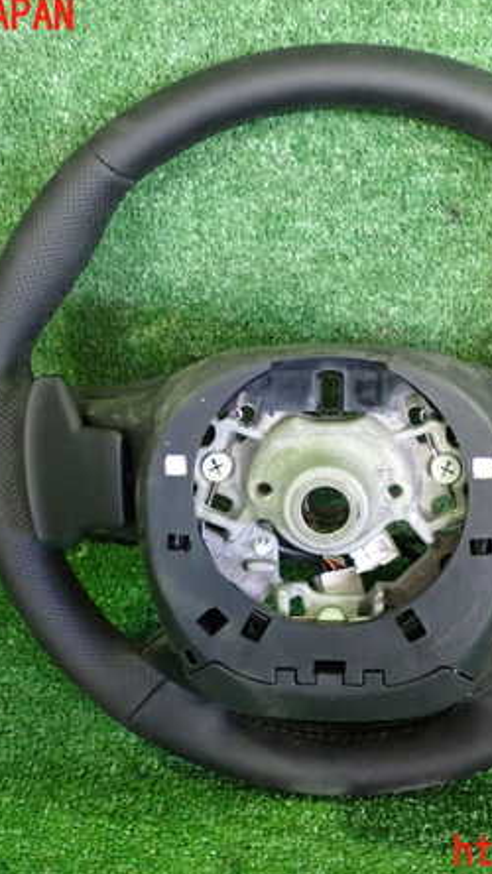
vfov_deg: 37.2
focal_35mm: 56
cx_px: 307
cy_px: 435
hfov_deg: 21.4
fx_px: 1298
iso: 800
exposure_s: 1/20
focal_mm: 6.83
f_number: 2.7
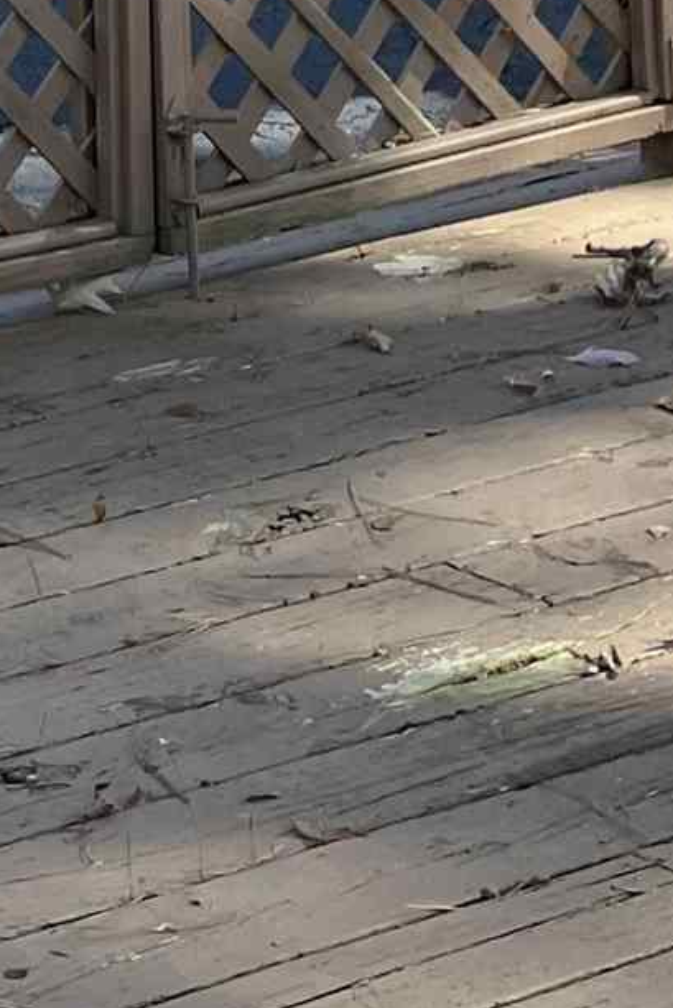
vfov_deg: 12.9
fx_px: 4091
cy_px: -709
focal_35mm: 146
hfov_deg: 8.3
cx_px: -1198
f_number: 1.8
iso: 25
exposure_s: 1/122
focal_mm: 3.99
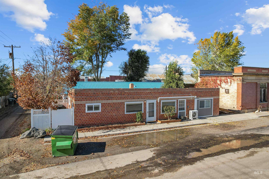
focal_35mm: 22
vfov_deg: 57.2
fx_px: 164
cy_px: 90
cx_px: 134
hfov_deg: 78.6
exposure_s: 1/80
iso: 100
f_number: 2.8
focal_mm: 8.38
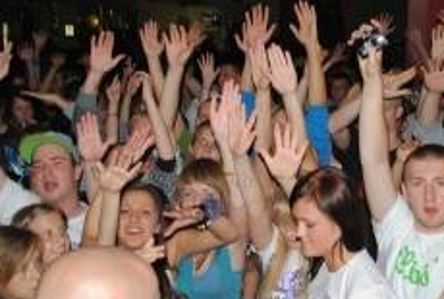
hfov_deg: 41.5
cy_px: 99
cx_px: 272
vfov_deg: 28.7
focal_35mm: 47
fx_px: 582
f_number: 3.5
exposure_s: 1/60
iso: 200
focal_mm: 18
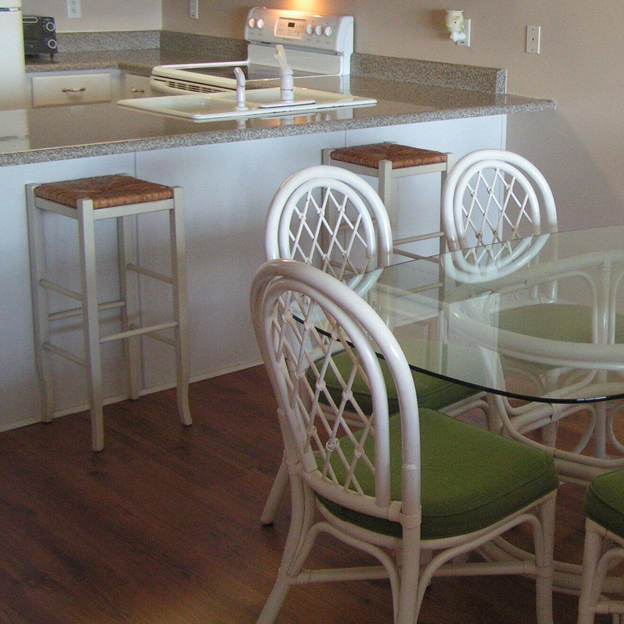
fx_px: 1183
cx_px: 527
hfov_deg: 28.7
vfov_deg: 29.5
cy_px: 241
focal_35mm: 58
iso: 200
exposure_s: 1/40
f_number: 2.8
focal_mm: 6.3
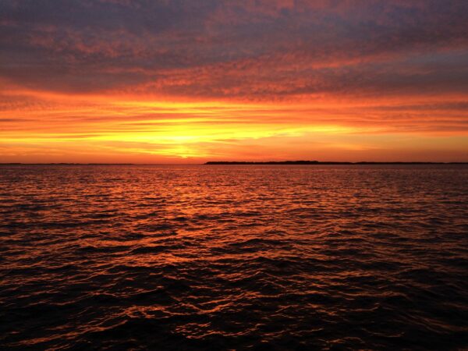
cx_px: 234
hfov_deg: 61.7
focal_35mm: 29
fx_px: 392
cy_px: 176
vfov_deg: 48.2
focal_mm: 4.15
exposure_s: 1/120
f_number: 2.2
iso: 50
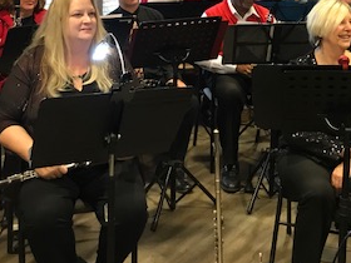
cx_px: 196
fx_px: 649
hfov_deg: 30.2
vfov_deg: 22.1
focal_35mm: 64
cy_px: 1
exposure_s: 1/11
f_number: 1.8
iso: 100
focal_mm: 3.99
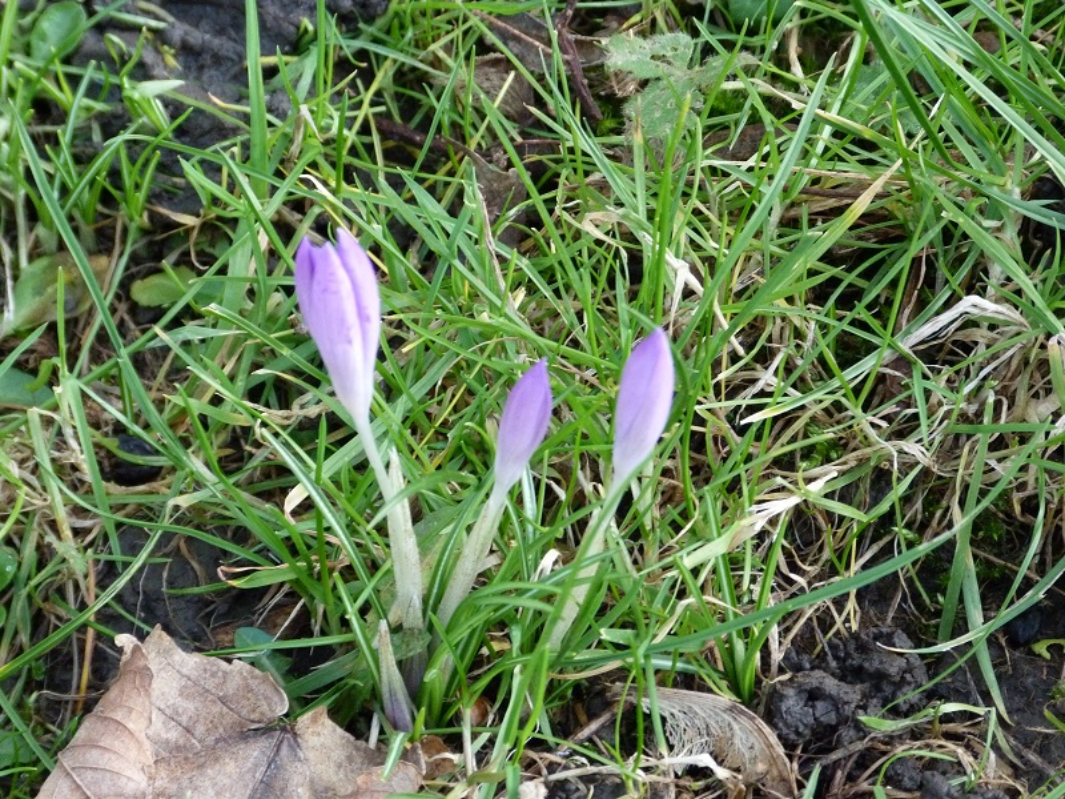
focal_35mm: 230
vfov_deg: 6.5
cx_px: 532
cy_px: 400
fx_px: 7076
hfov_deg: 8.6
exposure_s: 1/160
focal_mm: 41.4
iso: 500
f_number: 3.9
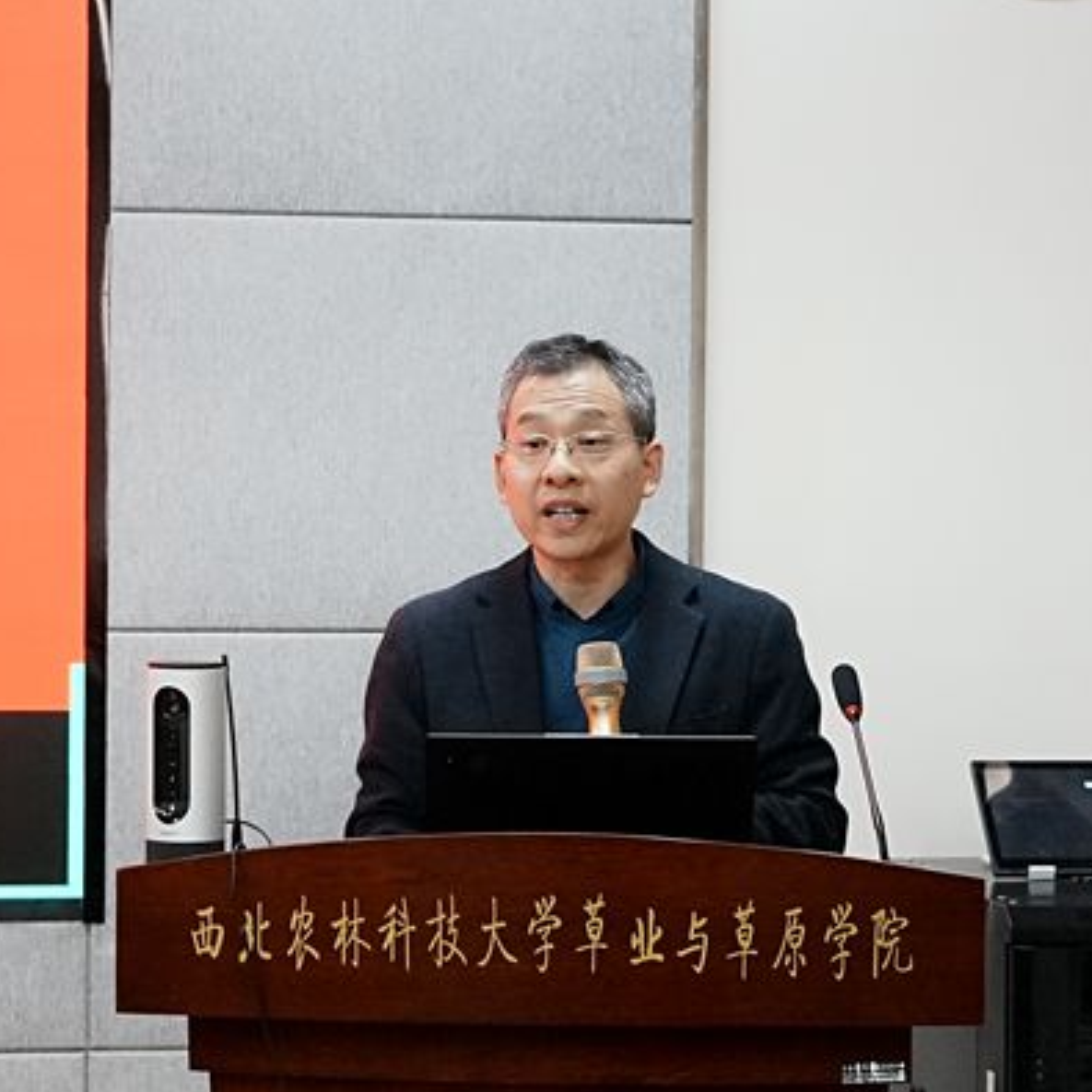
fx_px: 2534
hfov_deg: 24.3
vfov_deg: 24.3
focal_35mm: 71
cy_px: 542
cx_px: 481
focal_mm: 55
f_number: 6.3
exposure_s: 1/250
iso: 10000
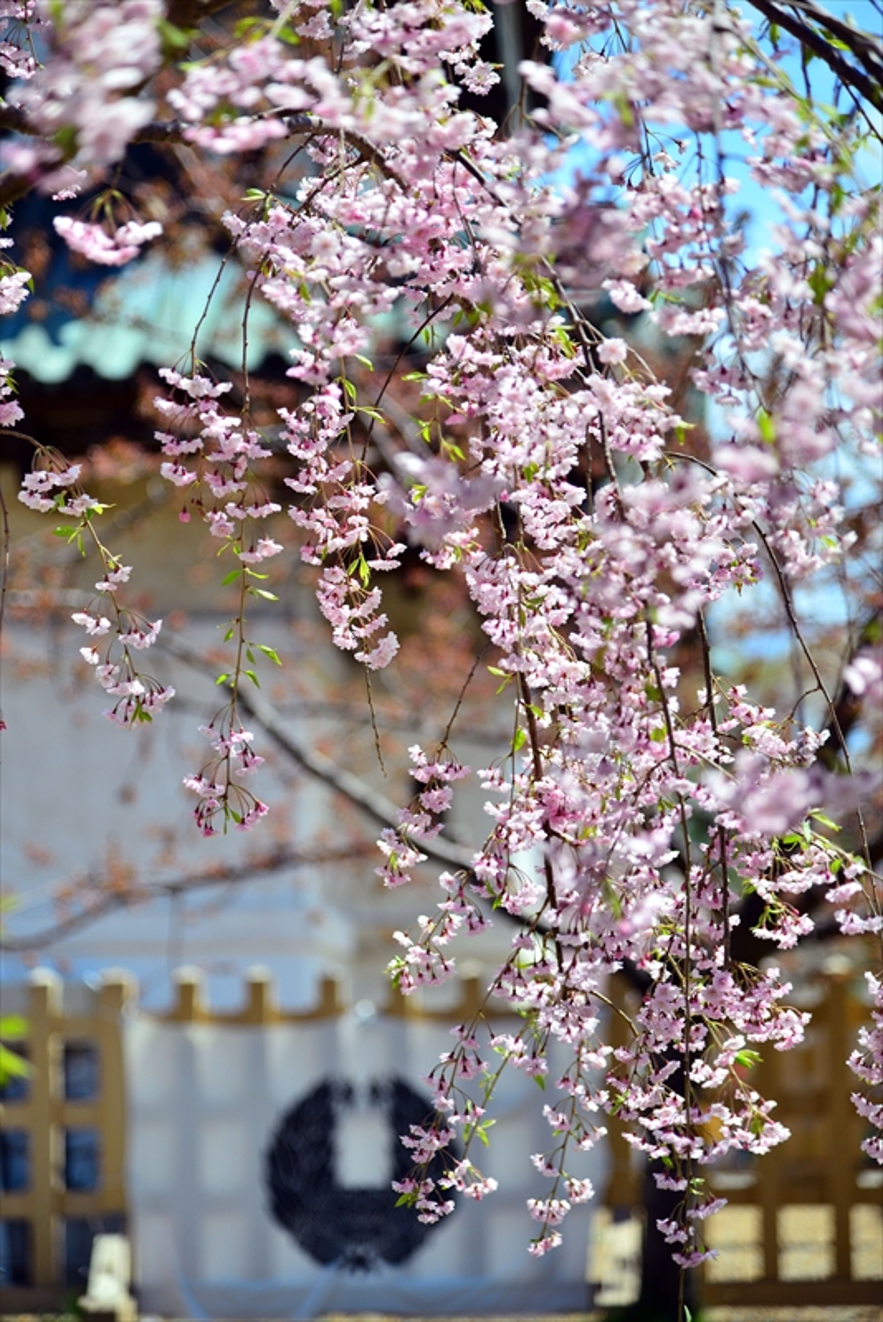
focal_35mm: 120
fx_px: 4411
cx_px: 442
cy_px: 661
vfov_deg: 17.1
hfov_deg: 11.4
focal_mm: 120
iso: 400
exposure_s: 1/3200
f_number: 4
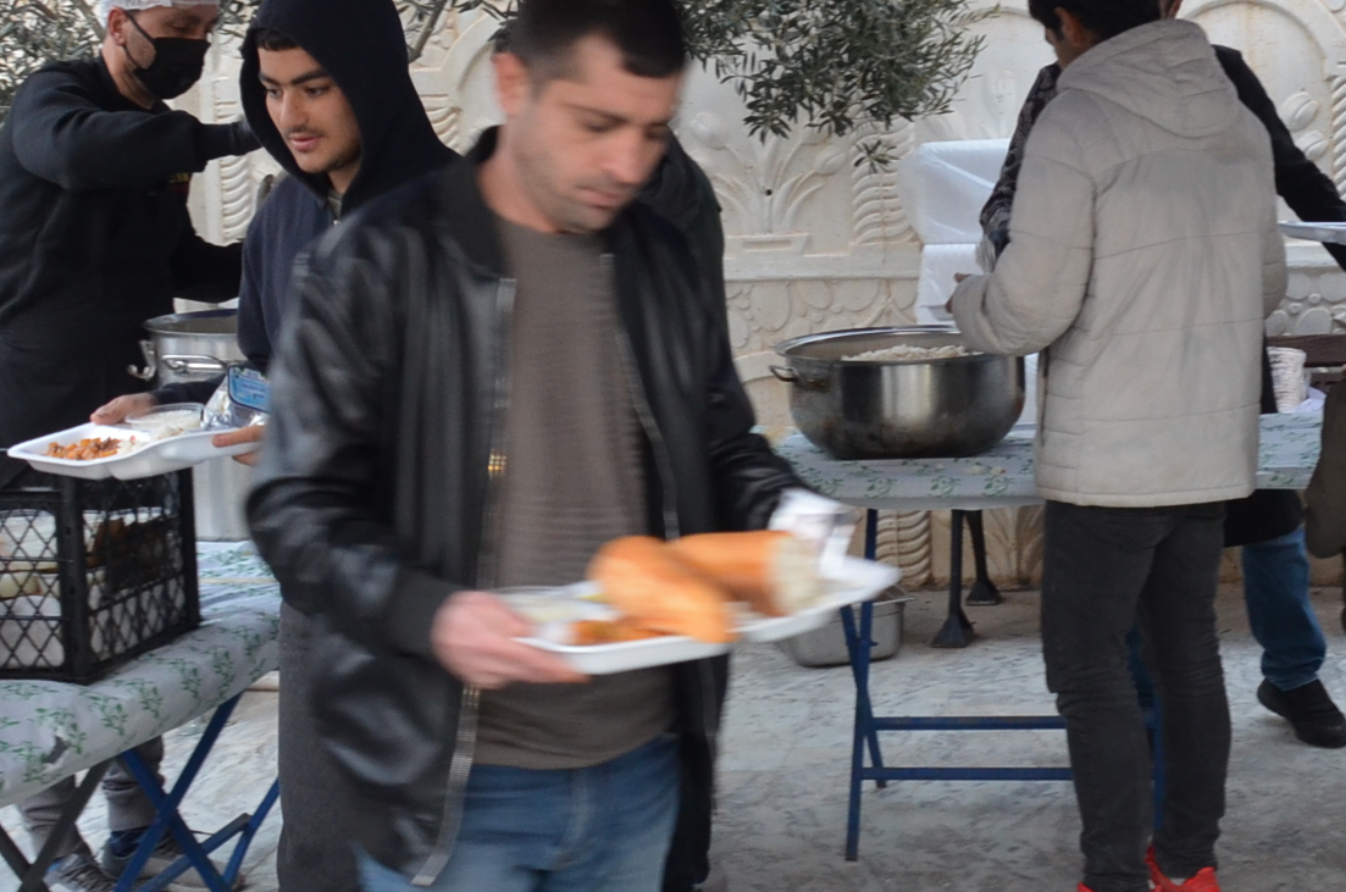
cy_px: 275
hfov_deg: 29.7
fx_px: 2500
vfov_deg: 20.1
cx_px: 981
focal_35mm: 67
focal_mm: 20
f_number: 3.5
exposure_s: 1/30
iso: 900
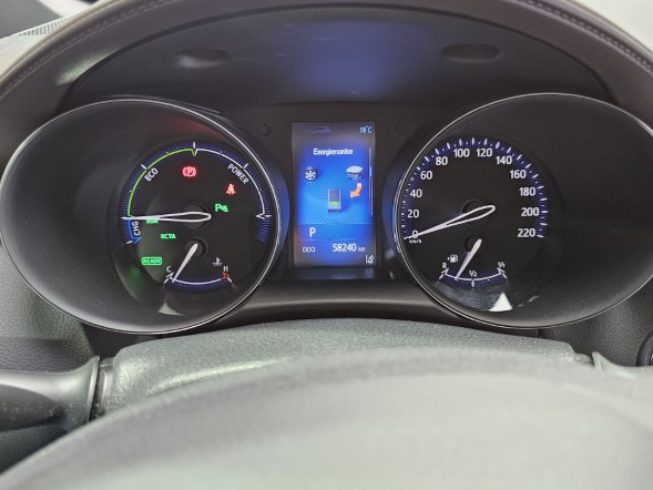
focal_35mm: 25
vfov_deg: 54.9
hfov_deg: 69.4
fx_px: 472
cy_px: 231
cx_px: 323
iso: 640
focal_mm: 6.3
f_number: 1.7
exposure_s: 1/50
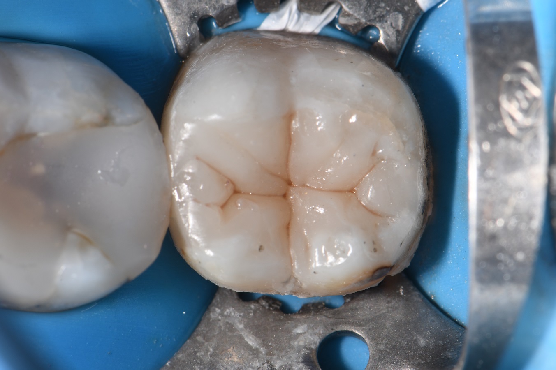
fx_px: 2423
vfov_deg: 8.7
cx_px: 278
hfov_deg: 13.1
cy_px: 185
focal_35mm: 157
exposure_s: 1/160
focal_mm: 105
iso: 200
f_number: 32
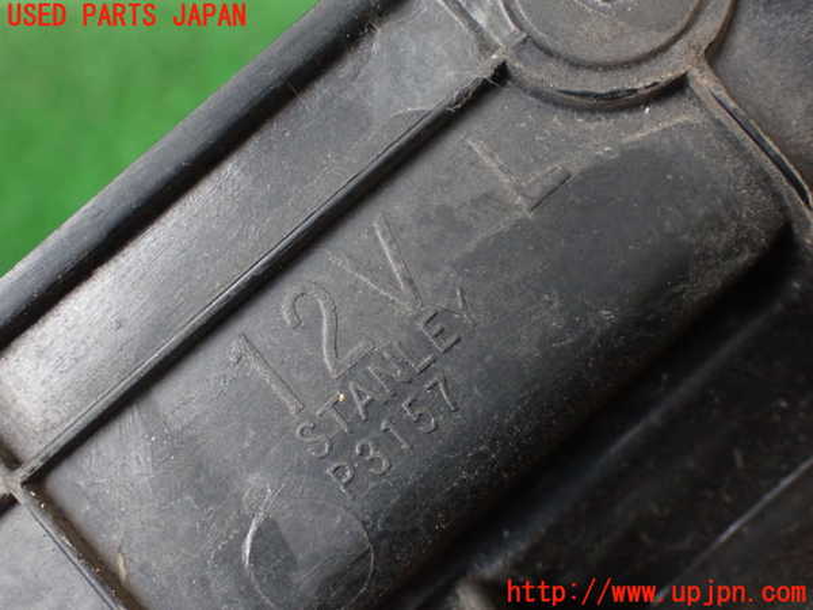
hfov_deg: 35.5
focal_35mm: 54
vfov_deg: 27.0
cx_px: 406
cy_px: 305
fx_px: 1268
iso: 1000
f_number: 3.3
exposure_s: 1/50
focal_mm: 9.65
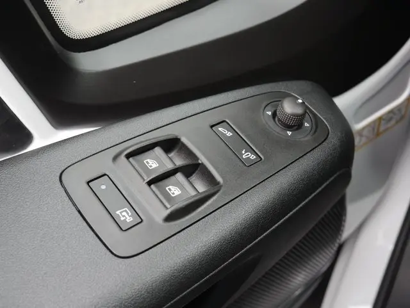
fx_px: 569
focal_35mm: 48
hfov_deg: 39.6
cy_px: 154
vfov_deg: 30.3
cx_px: 205
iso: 400
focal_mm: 24
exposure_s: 1/60
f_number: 5.2
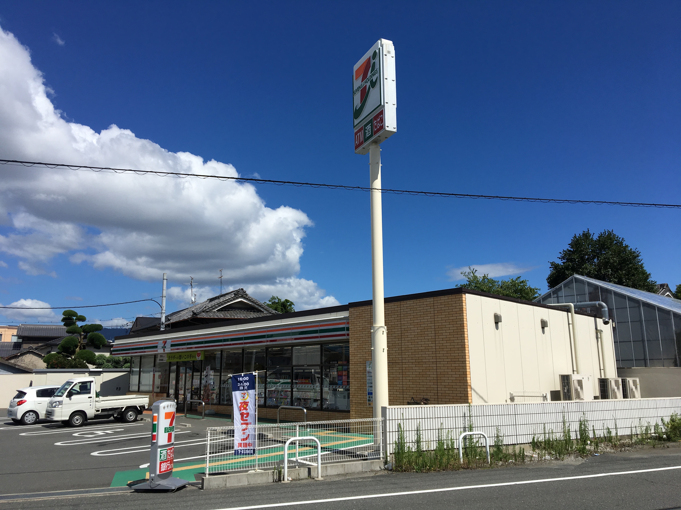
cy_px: 255
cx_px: 340
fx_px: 571
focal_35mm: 29
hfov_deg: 61.7
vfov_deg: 48.2
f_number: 2.2
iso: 25
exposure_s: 1/3205
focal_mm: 4.15
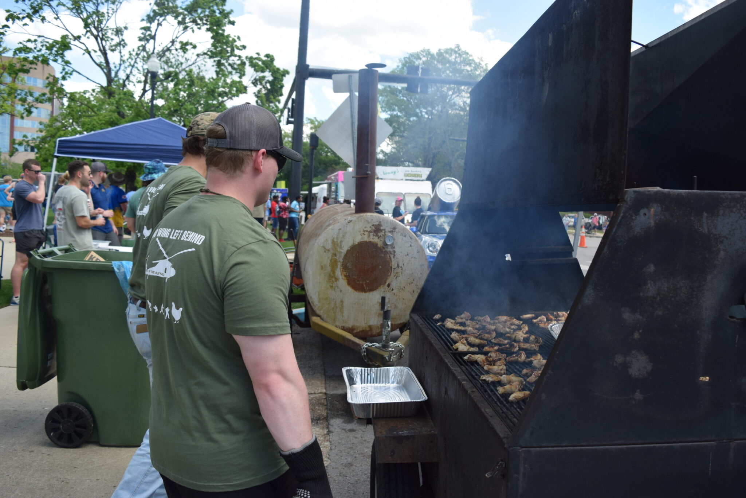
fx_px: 560
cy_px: 249
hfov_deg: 67.4
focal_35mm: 27
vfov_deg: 47.9
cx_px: 373
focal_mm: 18
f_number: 5
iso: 400
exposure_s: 1/1250
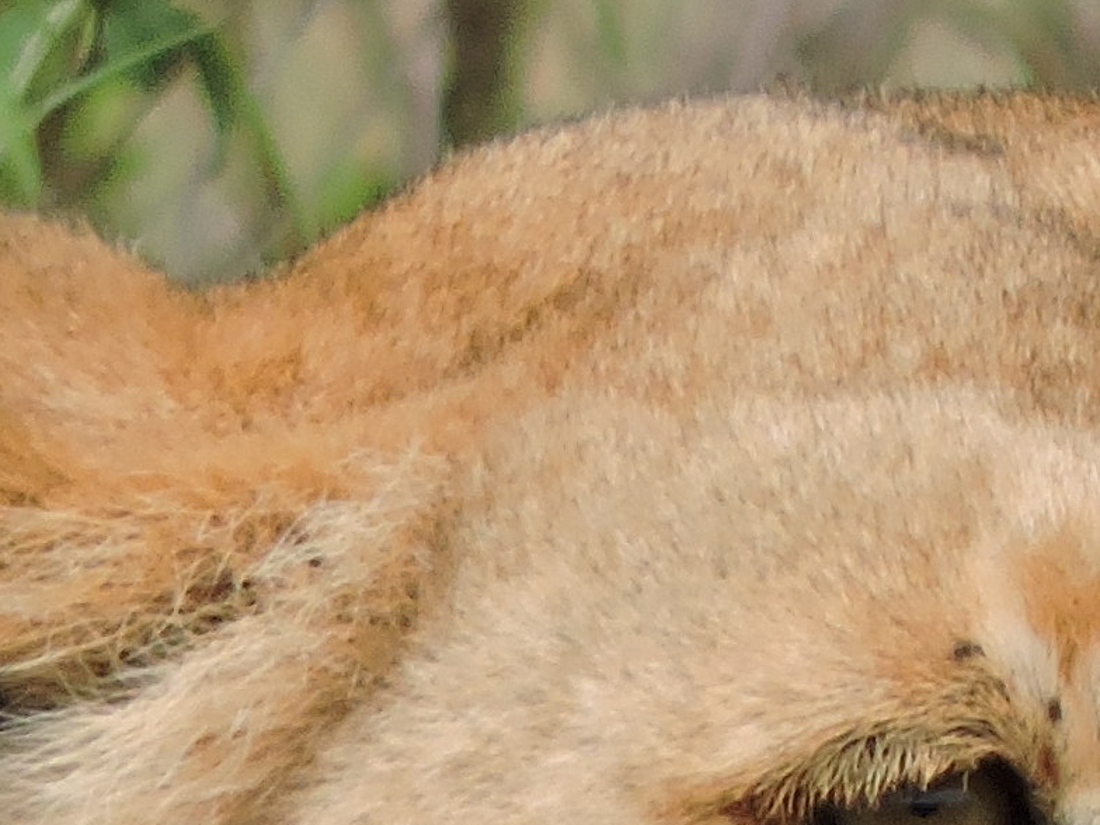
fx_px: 186882
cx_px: 1166
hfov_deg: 0.3
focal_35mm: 5881
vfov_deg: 0.3
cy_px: 1789
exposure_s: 1/500
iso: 160
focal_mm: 180
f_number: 5.9
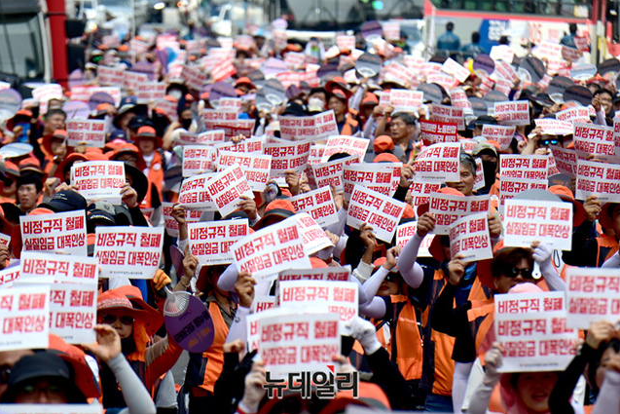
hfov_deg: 5.1
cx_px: 310
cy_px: 207
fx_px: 6924
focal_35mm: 402
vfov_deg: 3.4
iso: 320
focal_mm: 400
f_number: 11
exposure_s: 1/320
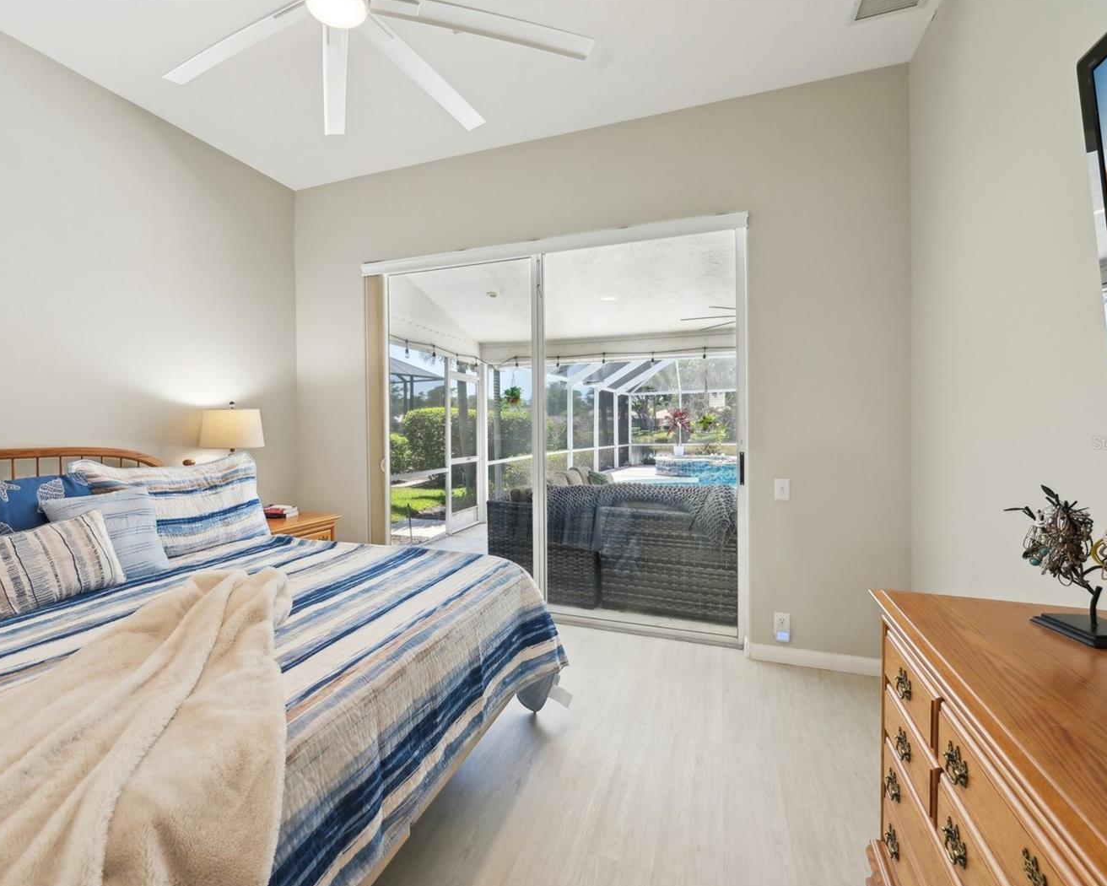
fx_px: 524
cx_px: 493
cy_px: 443
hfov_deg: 92.7
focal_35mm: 16
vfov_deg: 80.4
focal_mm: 14
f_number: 8
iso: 400
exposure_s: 1/100
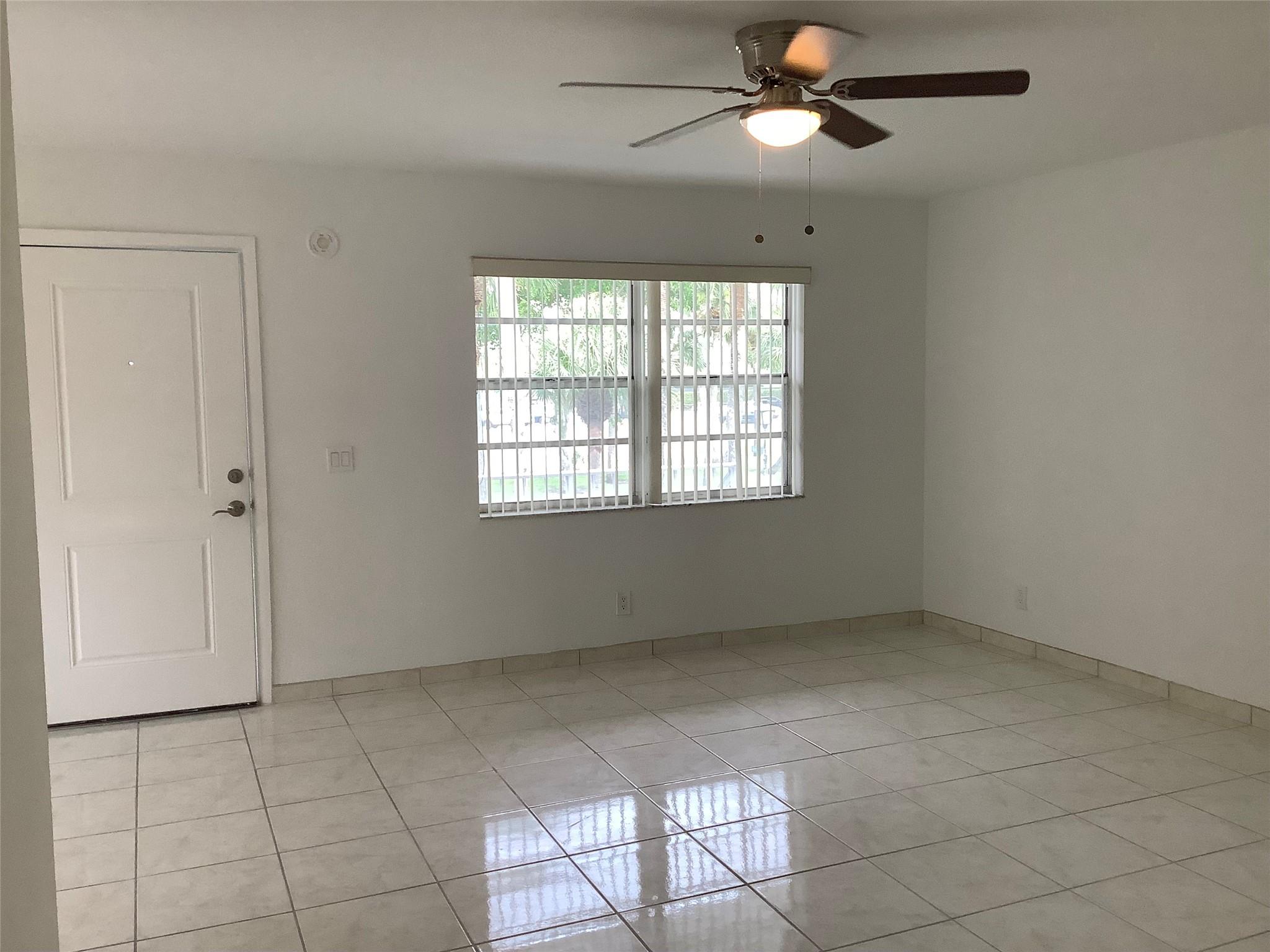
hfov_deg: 58.4
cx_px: 635
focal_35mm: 31
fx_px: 1137
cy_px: 476
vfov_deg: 45.4
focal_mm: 3.3
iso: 80
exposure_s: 1/120
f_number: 2.4
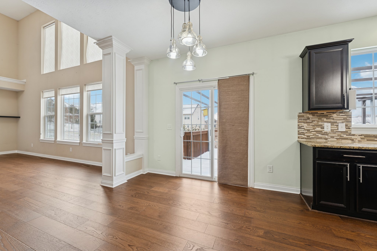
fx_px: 153
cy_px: 126
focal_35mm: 15
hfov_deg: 101.9
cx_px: 188
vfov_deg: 78.8
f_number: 5.6
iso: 250
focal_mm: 14.6
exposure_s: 1/50
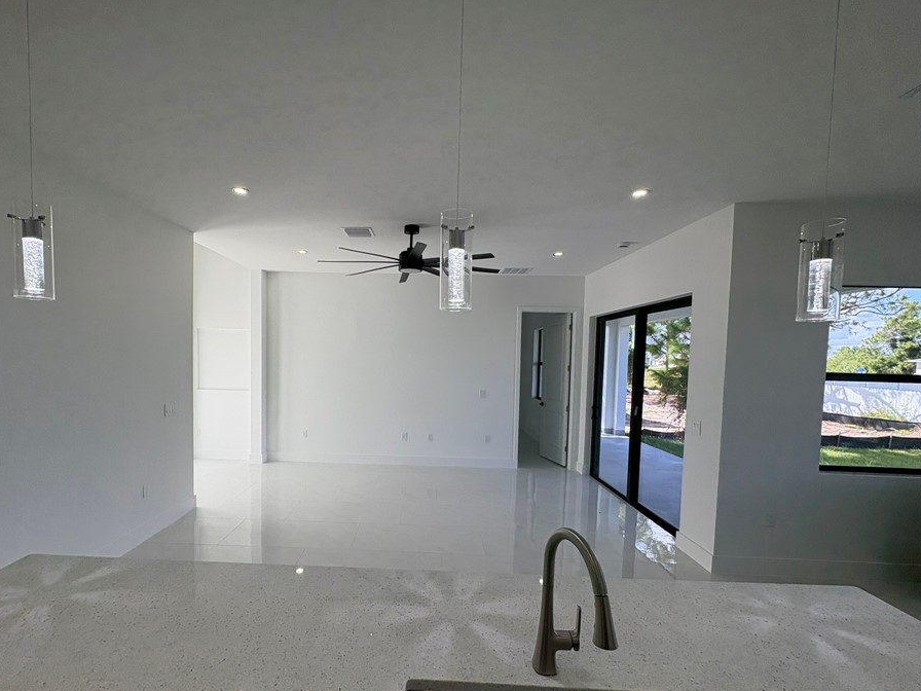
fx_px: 426
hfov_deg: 94.1
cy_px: 376
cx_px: 407
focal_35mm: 16
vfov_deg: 77.9
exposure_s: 1/199
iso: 40
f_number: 2.2
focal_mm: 2.22
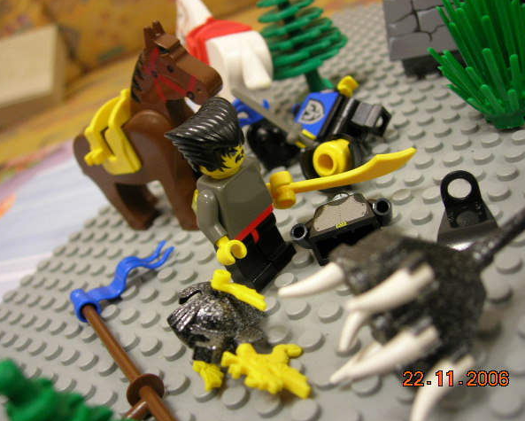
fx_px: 622
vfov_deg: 37.4
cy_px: 210
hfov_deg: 45.8
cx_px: 263
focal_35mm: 40
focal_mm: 7.8
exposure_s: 1/3.8
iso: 79
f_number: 2.8
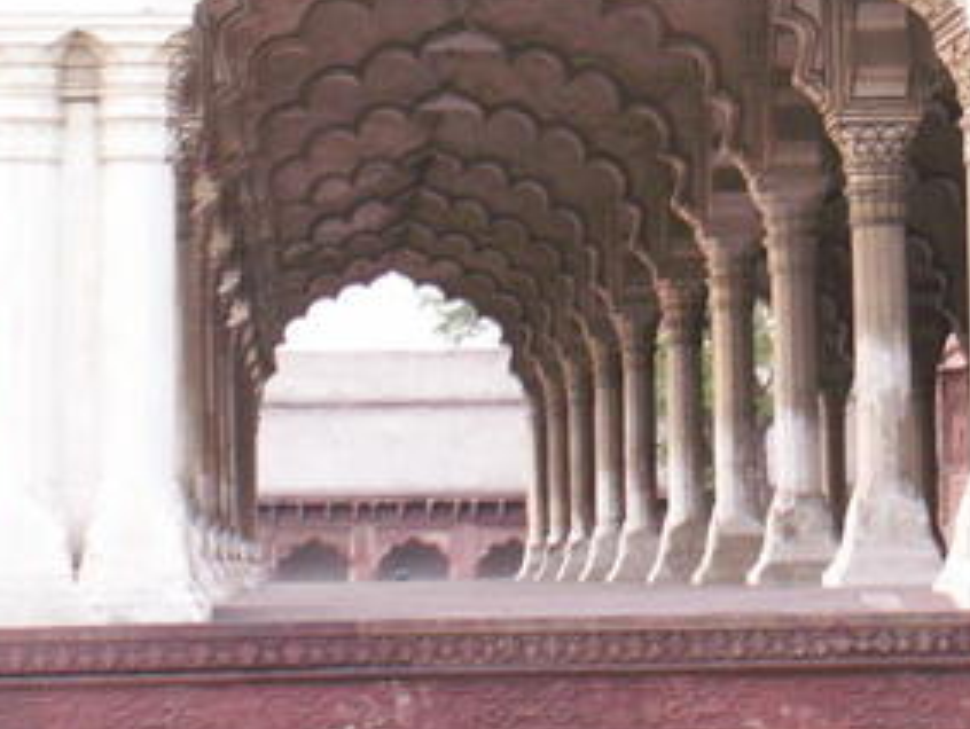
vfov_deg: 10.5
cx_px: 946
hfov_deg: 13.9
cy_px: -7
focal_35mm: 140
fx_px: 3926
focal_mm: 8.67
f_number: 3.2
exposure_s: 1/30
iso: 160
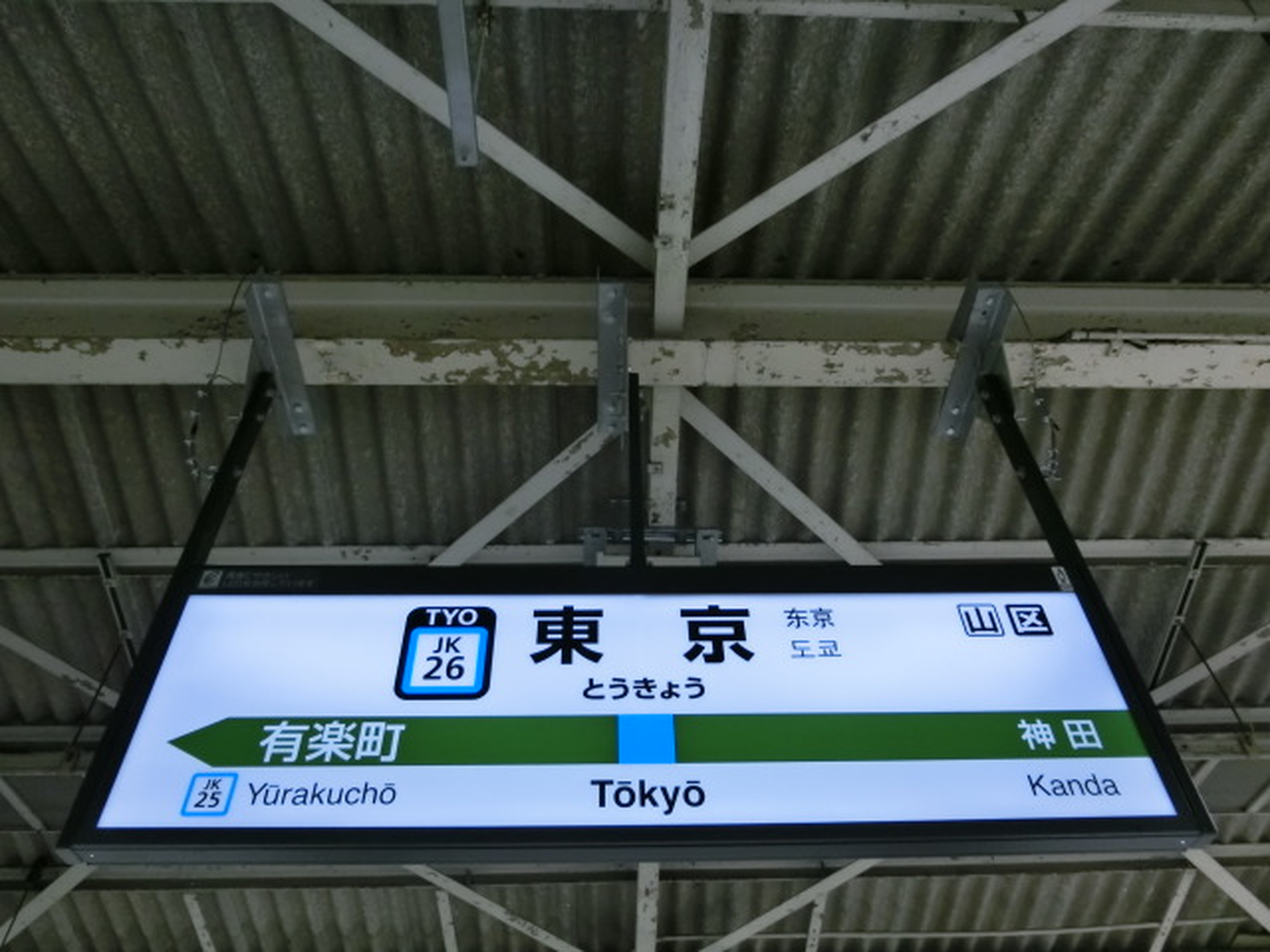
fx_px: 917
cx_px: 635
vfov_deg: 54.9
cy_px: 476
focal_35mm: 25
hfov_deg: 69.4
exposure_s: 1/125
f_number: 3.5
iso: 200
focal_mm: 4.5
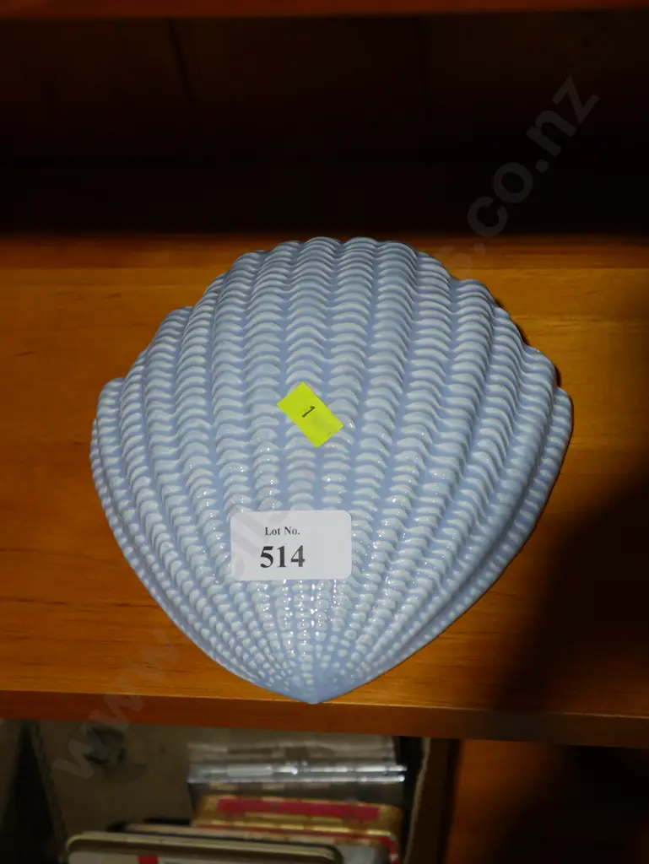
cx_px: 324
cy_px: 432
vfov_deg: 23.3
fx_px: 2098
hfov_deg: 17.6
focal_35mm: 84
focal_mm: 42
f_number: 5.6
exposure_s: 1/100
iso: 640
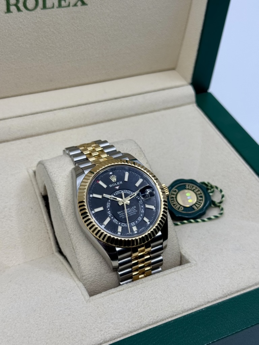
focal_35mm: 48
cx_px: 130
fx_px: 479
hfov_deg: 30.3
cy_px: 172
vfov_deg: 39.7
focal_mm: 6.76
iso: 64
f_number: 1.78
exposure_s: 1/693
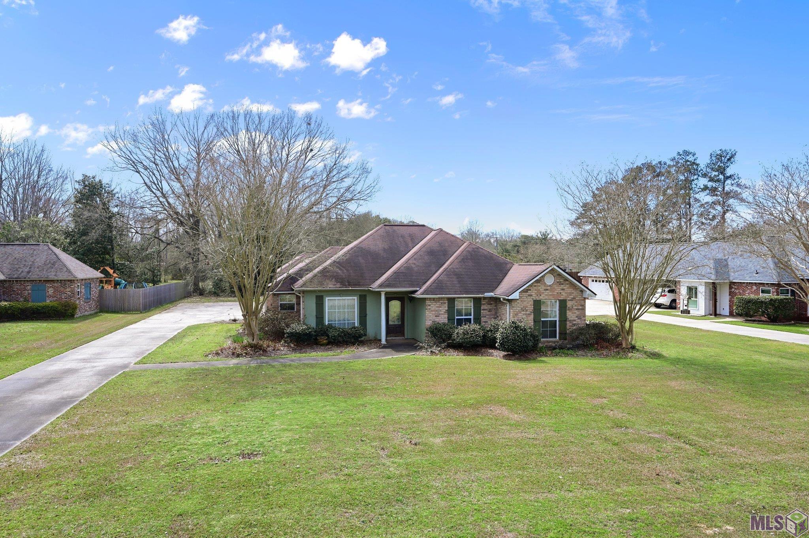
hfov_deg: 77.4
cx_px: 404
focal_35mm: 22
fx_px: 505
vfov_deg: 56.1
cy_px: 269
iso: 400
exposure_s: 1/250
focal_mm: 22.5
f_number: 10
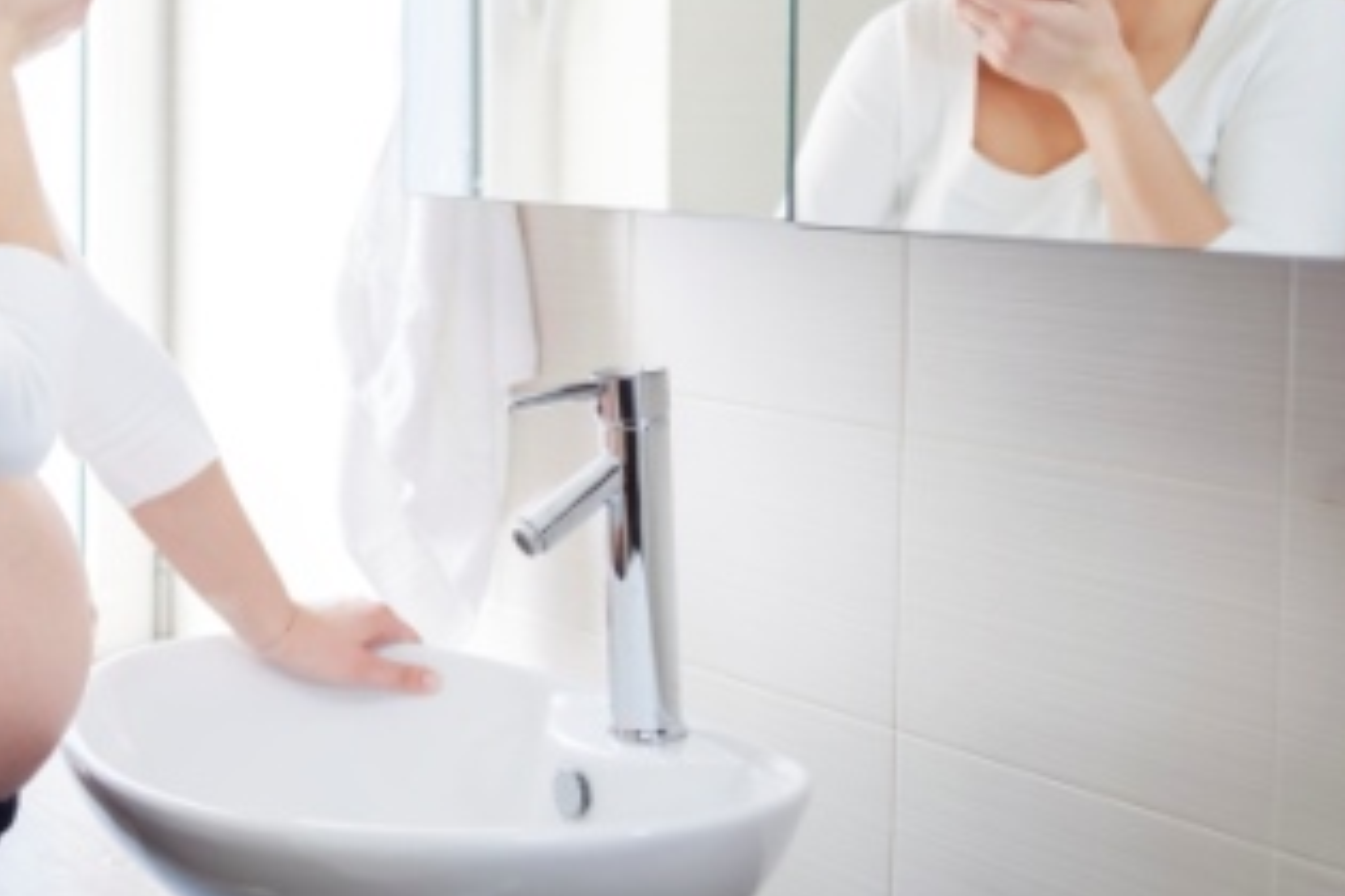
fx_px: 2652
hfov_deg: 27.7
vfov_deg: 19.1
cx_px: 213
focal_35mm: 71
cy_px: 277
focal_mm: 35
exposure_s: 1/400
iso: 200
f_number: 2.8
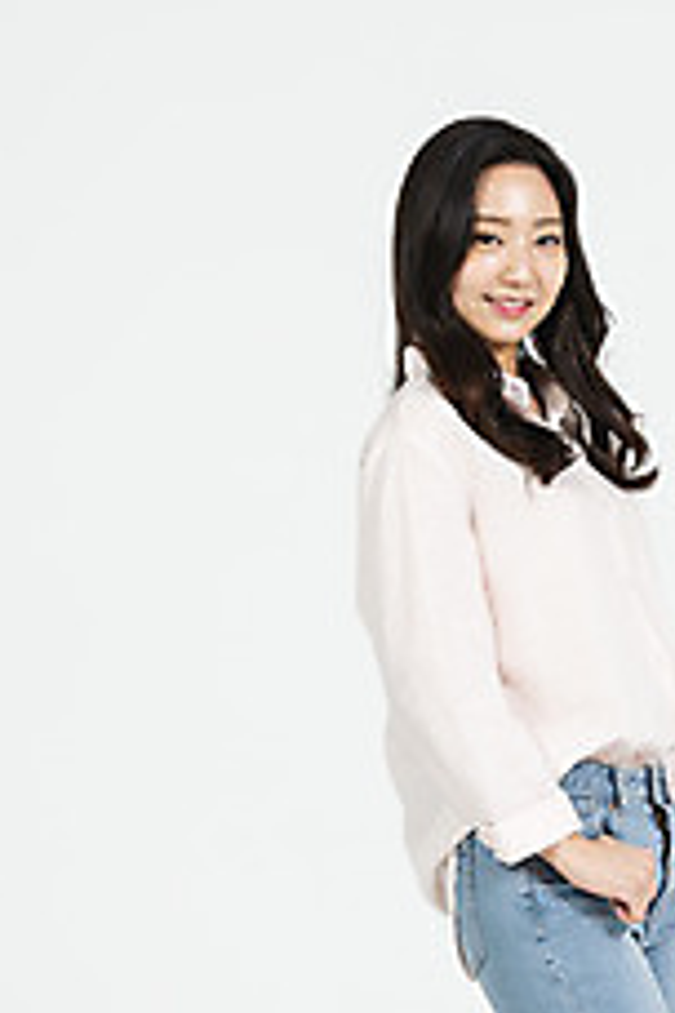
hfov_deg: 8.0
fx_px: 4837
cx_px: 526
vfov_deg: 11.9
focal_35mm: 172
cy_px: 875
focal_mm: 98
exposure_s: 1/125
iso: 100
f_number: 16
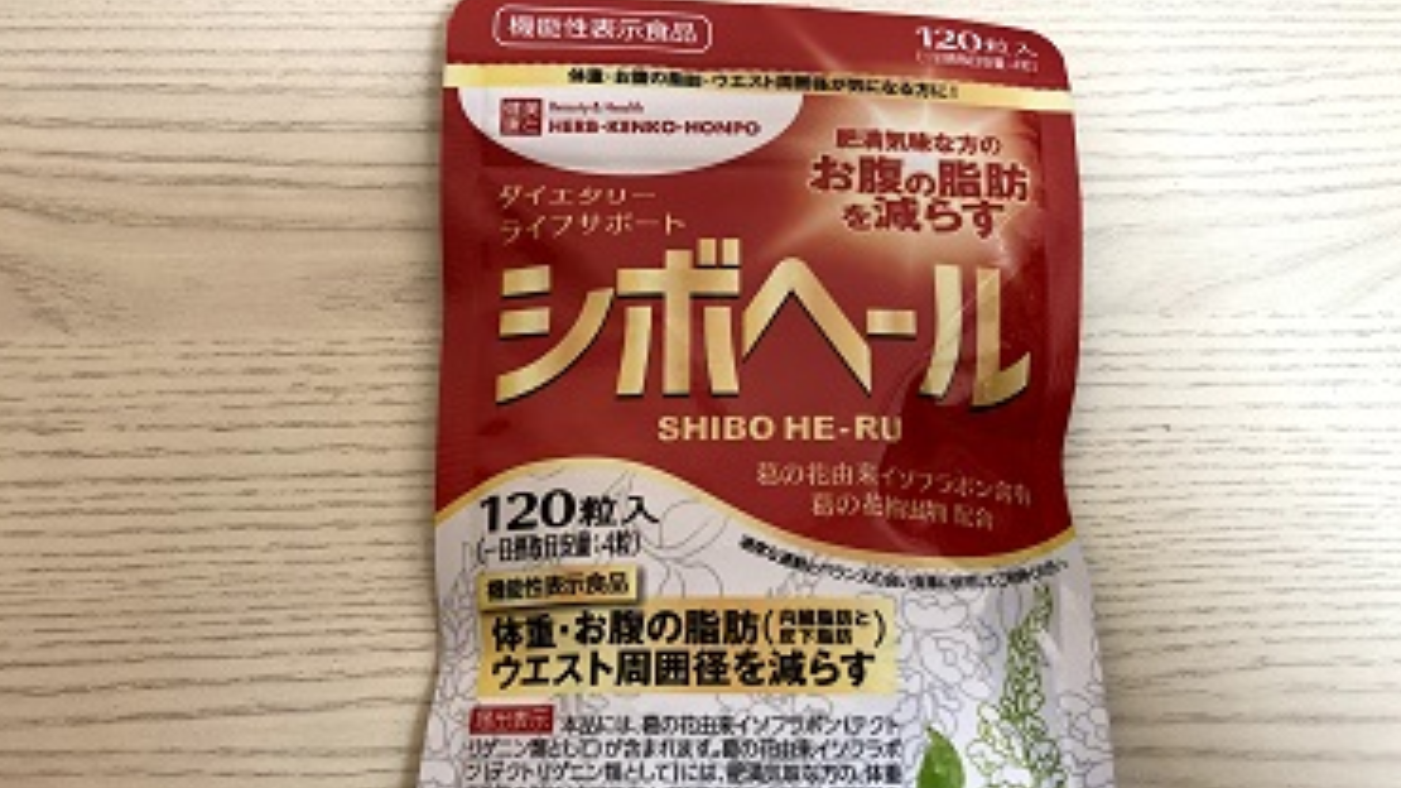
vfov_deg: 35.1
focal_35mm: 33
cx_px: 704
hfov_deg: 59.5
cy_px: 549
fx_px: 1226
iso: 40
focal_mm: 3.99
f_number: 1.8
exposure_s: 1/17
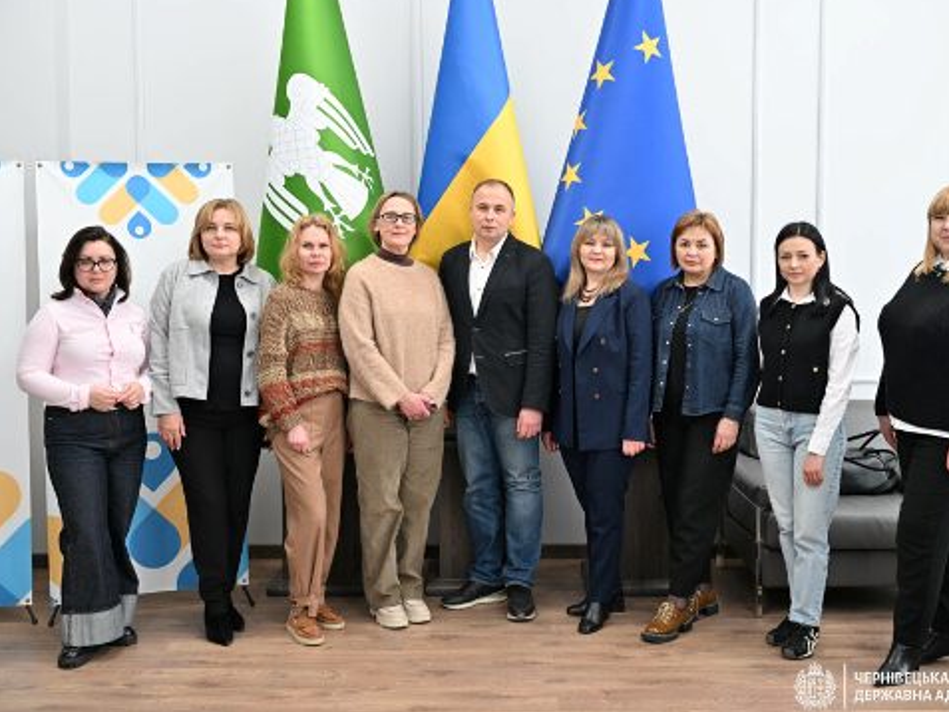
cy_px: 351
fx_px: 1124
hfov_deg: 45.7
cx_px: 513
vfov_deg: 35.2
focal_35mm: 41
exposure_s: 1/100
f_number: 3.5
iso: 1250
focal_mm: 37
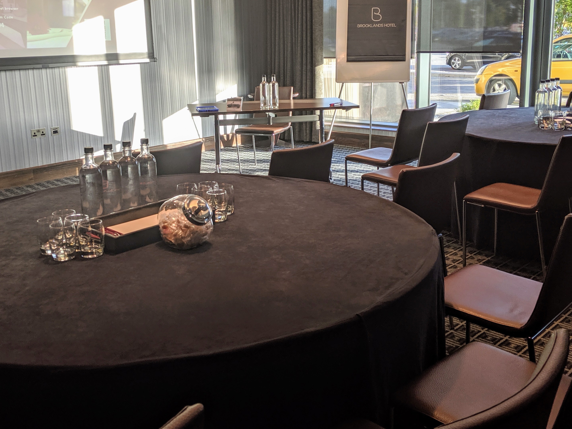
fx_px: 628
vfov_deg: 37.4
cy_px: 151
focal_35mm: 38
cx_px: 258
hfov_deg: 48.9
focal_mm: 4.44
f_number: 1.8
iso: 53
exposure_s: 1/151
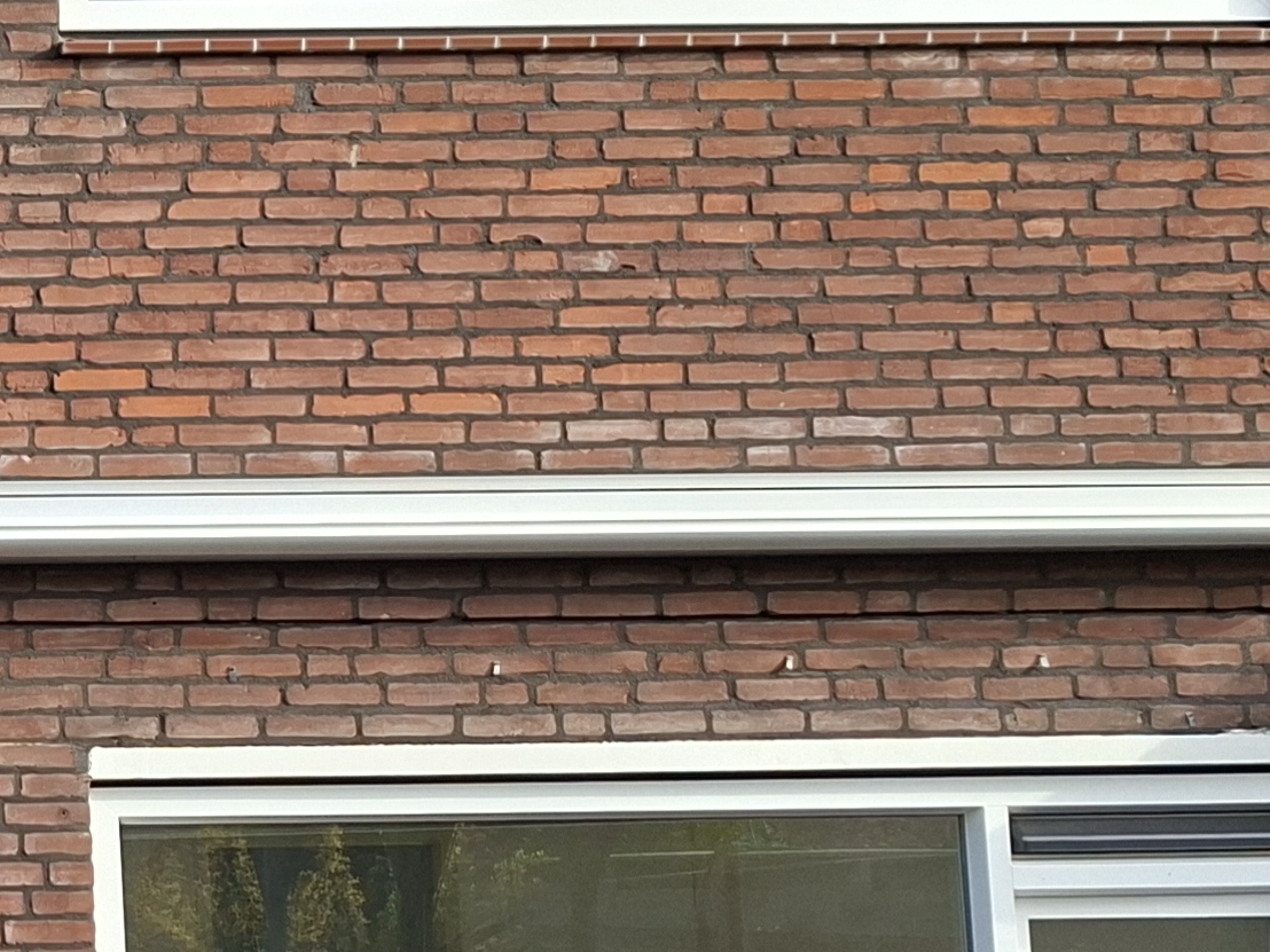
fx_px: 3045
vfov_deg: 17.8
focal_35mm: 83
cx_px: -534
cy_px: 596
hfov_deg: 20.7
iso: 50
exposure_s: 1/814
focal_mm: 5.54
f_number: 1.8
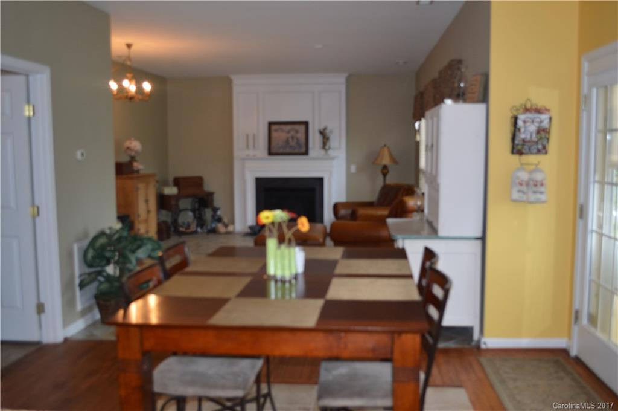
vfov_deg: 39.9
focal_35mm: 33
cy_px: 206
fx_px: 566
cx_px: 309
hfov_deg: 57.3
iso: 560
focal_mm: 22
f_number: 4
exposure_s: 1/60
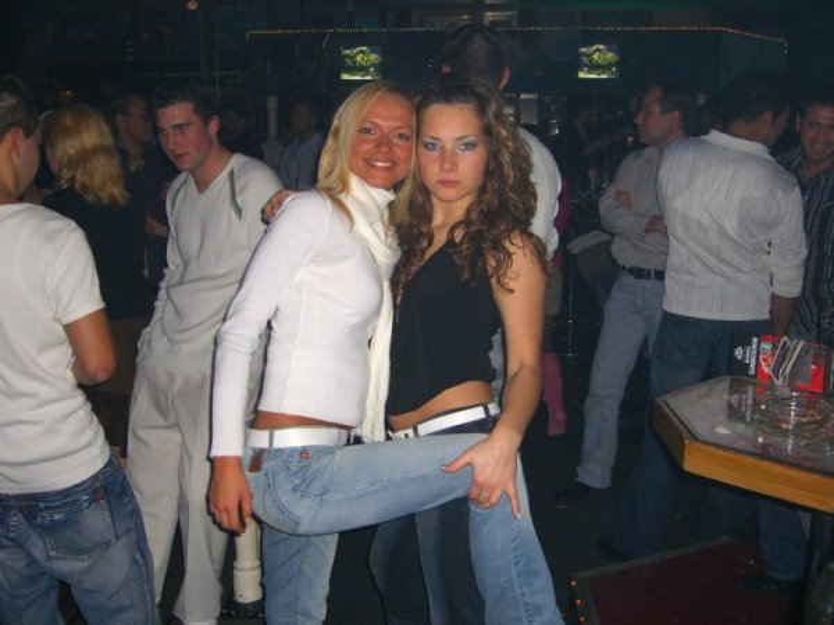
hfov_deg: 49.0
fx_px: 916
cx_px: 417
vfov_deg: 37.7
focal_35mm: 38
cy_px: 312
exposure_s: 1/60
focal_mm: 7.9
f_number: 2.8
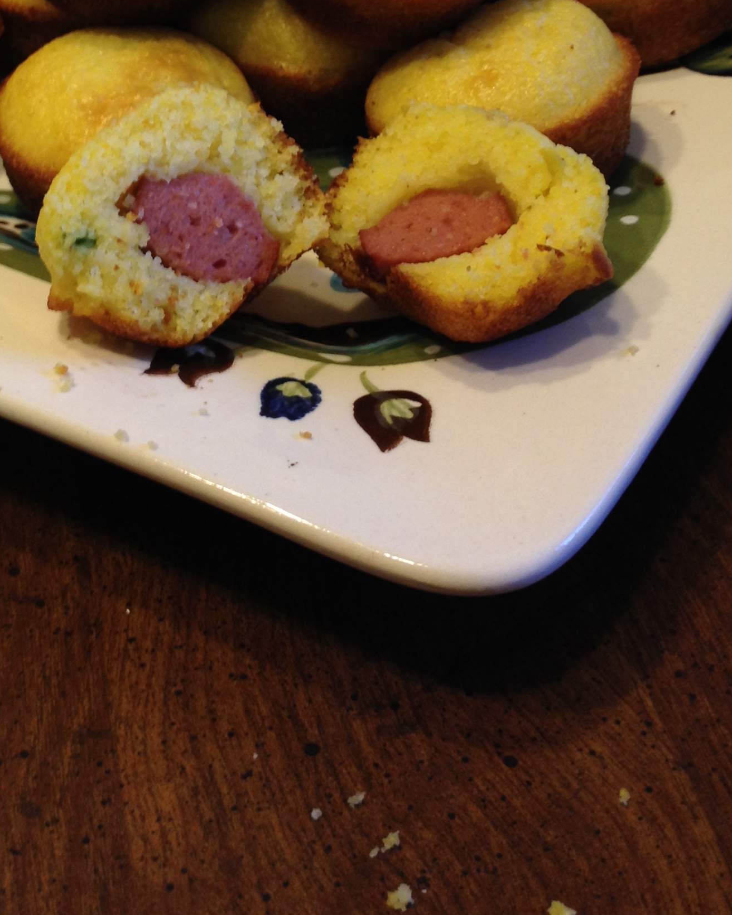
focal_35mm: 68
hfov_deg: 22.4
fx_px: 1841
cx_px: 267
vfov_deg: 27.2
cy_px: 152
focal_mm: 4.28
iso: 50
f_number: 2.4
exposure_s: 1/24
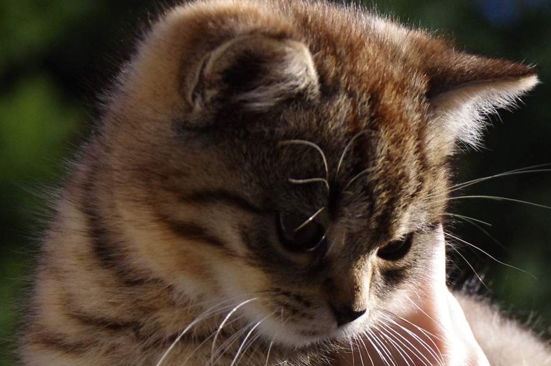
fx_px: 3929
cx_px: 331
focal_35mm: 257
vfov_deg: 5.3
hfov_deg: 8.0
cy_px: 371
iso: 1600
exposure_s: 1/2500
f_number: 8
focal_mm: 78
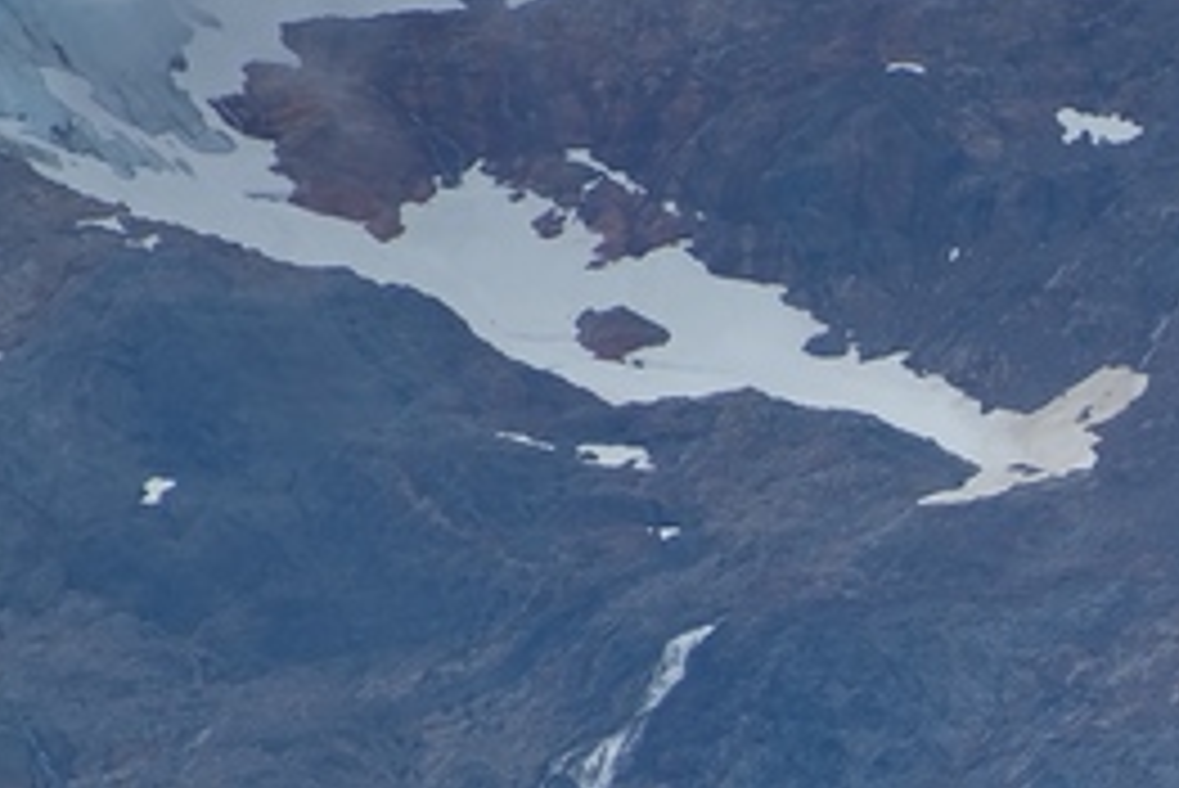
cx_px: 1724
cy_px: 802
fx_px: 47938
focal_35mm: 1463
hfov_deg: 1.4
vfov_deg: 0.9
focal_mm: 300
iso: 160
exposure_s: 1/640
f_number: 5.6
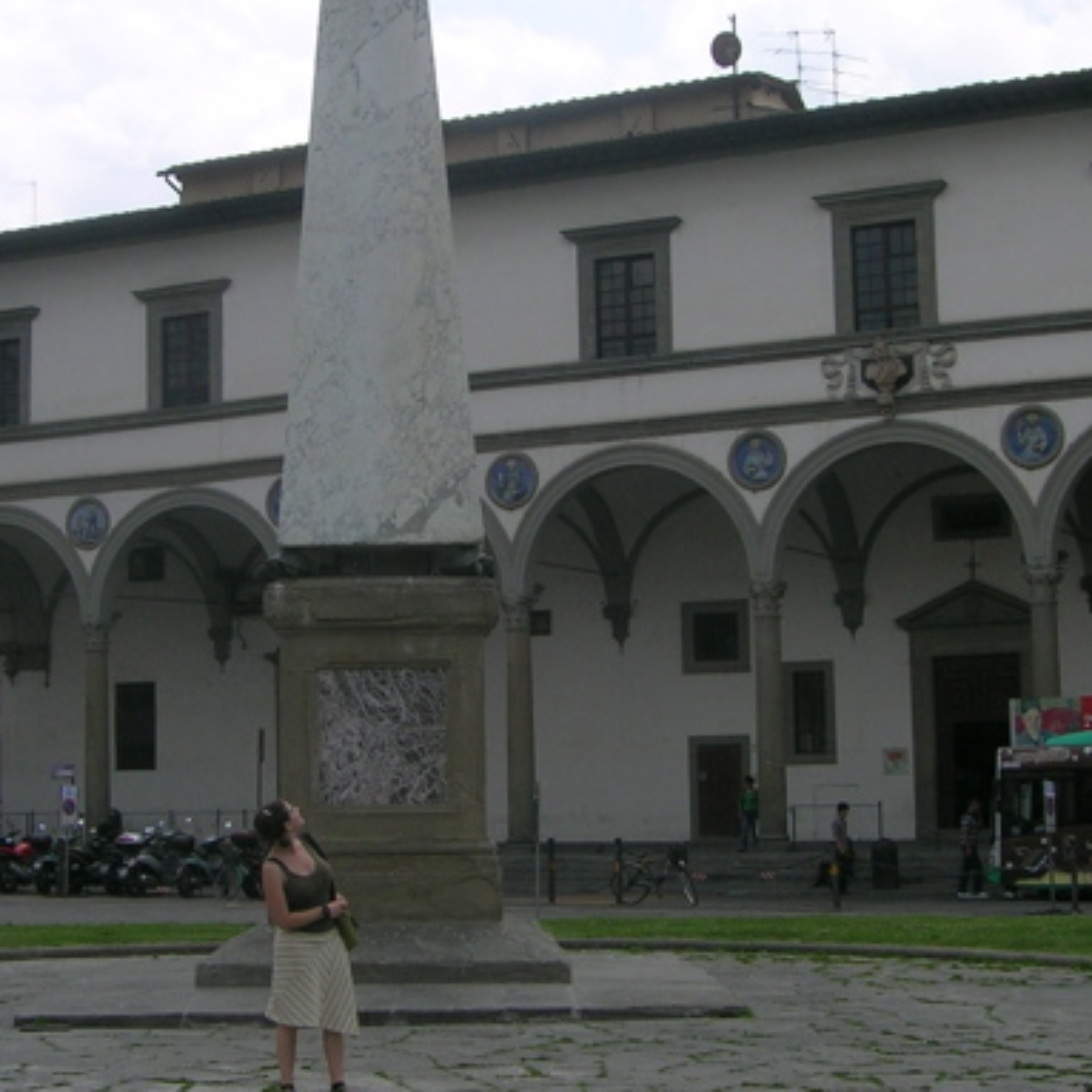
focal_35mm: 65
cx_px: 470
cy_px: 530
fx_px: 2320
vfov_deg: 26.5
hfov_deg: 26.5
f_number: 5.1
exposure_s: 1/506
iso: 50
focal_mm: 6.7
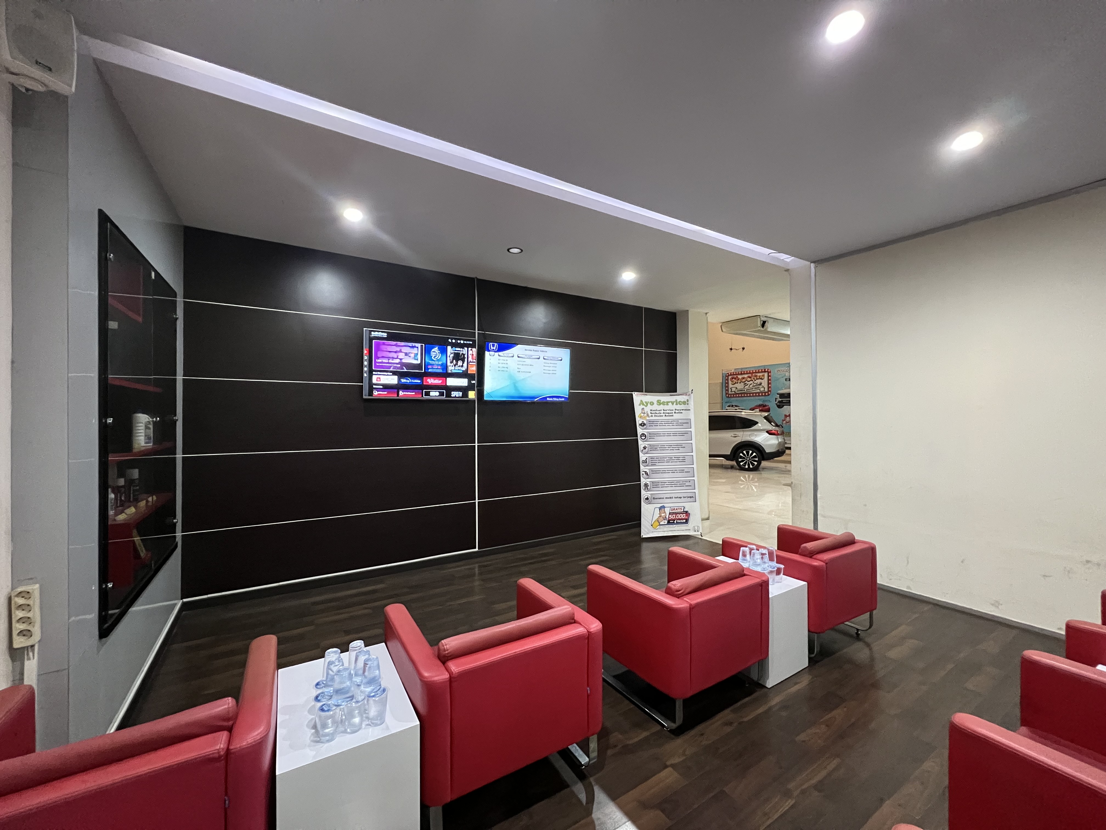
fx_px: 415
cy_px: 415
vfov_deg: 89.9
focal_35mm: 13
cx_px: 553
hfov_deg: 106.2
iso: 1000
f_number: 1.8
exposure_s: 1/50
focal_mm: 1.57
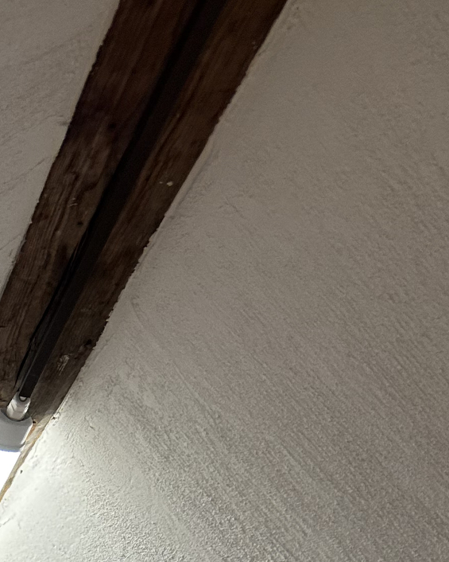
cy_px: 966
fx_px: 1528
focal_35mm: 92
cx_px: -90
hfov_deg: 16.1
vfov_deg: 17.5
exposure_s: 1/100
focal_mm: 5.7
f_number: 1.5
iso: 100
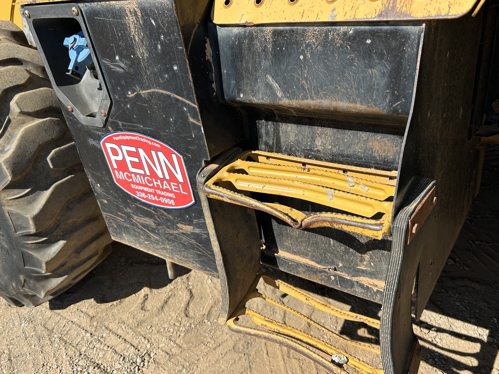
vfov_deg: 46.7
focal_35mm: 30
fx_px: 432
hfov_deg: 59.9
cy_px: 169
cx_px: 261
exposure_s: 1/2457
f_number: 1.5
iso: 50
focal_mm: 5.7
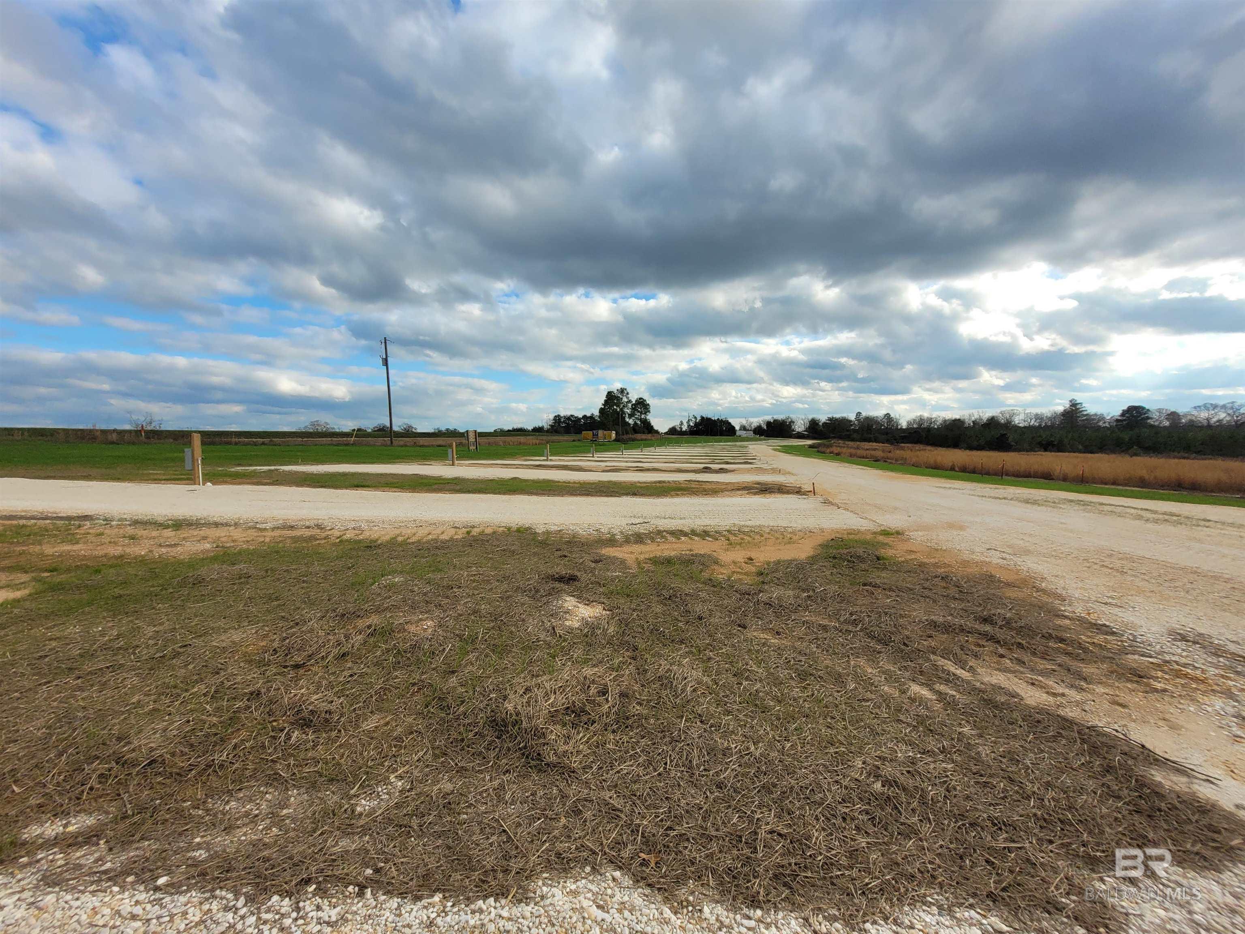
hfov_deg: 106.2
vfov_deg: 89.9
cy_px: 467
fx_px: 468
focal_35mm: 13
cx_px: 622
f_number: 2.2
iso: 40
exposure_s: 1/1269
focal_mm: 1.74
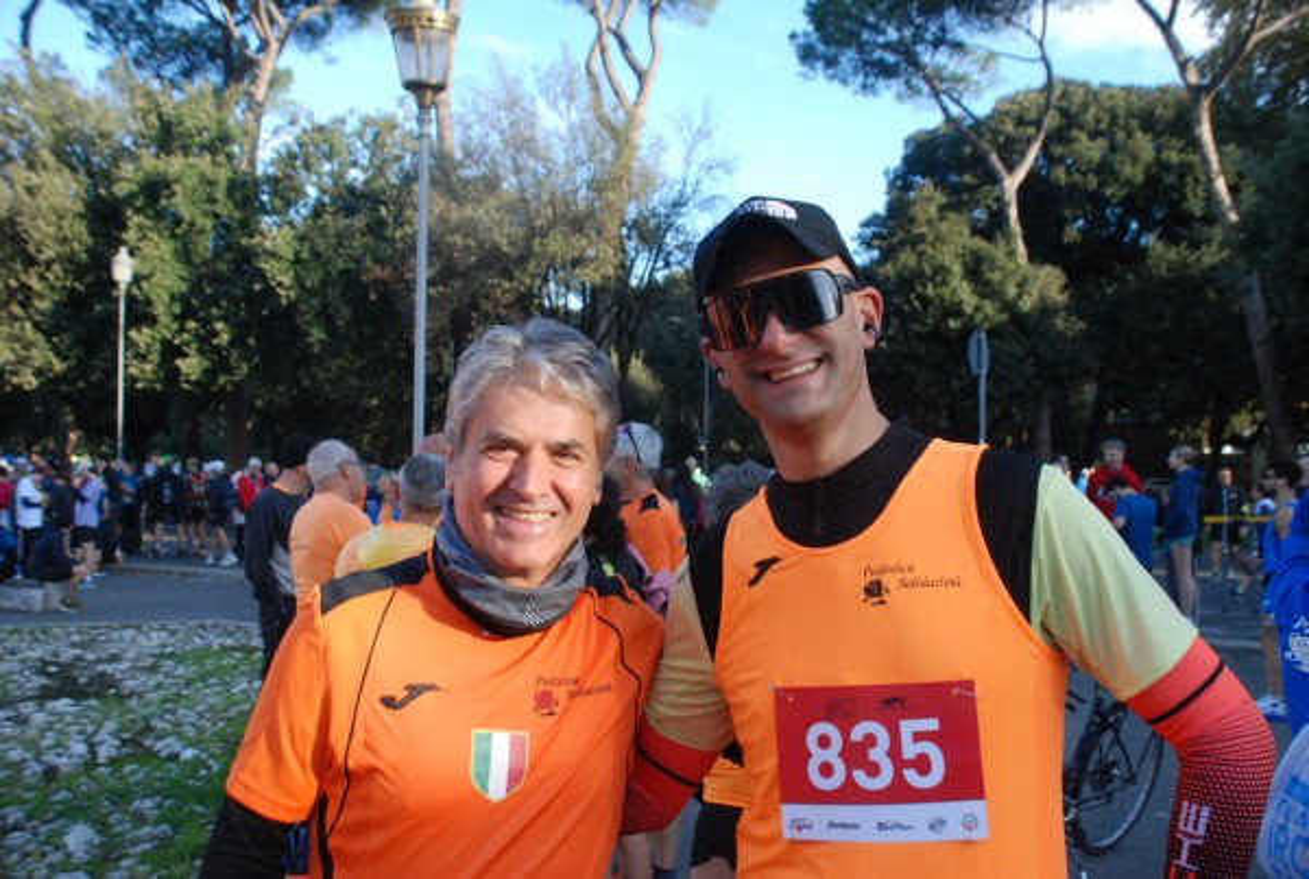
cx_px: 654
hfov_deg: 57.1
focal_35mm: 33
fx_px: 1203
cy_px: 440
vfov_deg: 40.2
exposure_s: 1/1000
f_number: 4.5
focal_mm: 22
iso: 1000
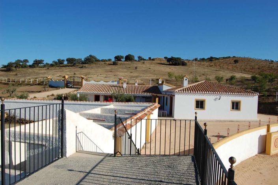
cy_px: 92
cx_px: 139
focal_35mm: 27
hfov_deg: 67.5
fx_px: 208
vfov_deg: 47.8
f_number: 11
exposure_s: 1/400
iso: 200
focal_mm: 18
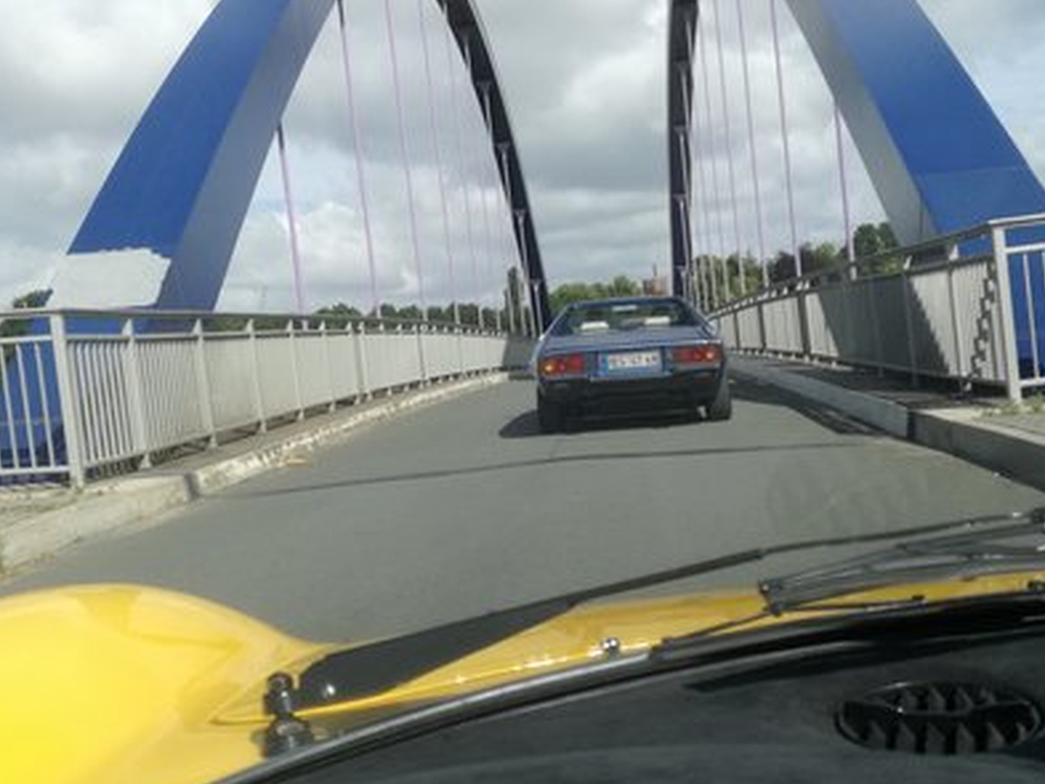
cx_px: 566
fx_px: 1329
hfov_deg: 42.9
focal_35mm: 44
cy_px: 425
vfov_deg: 32.9
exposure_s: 1/966
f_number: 2
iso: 50
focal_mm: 3.79
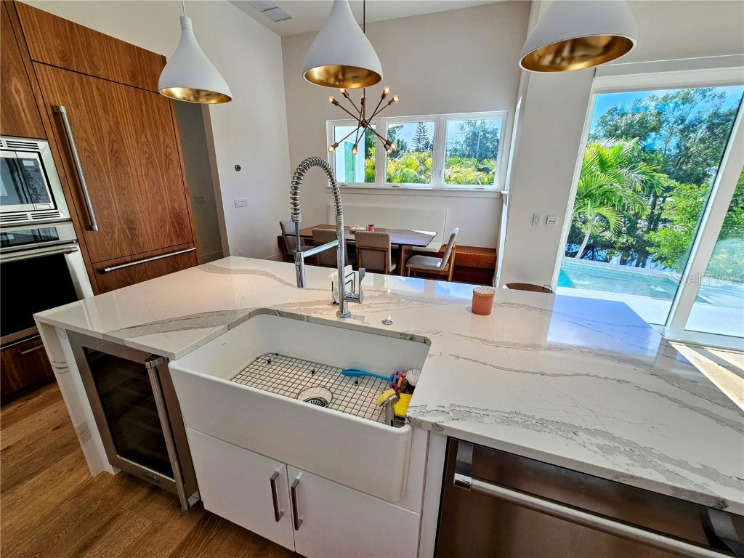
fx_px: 279
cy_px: 279
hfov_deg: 106.2
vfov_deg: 89.9
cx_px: 372
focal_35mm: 13
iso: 50
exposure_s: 1/375
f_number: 2.2
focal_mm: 2.2
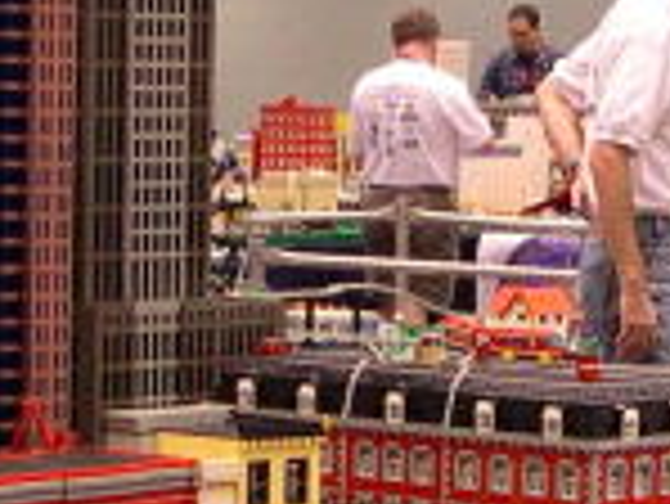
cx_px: 481
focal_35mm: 204
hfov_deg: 9.7
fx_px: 3952
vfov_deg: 7.3
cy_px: 400
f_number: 2.8
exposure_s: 1/60.4
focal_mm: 8
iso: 400
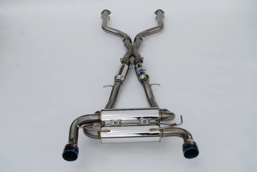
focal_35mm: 60
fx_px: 429
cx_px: 128
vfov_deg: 22.7
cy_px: 86
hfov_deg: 33.4
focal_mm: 40
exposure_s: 1/250
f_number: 8
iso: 100
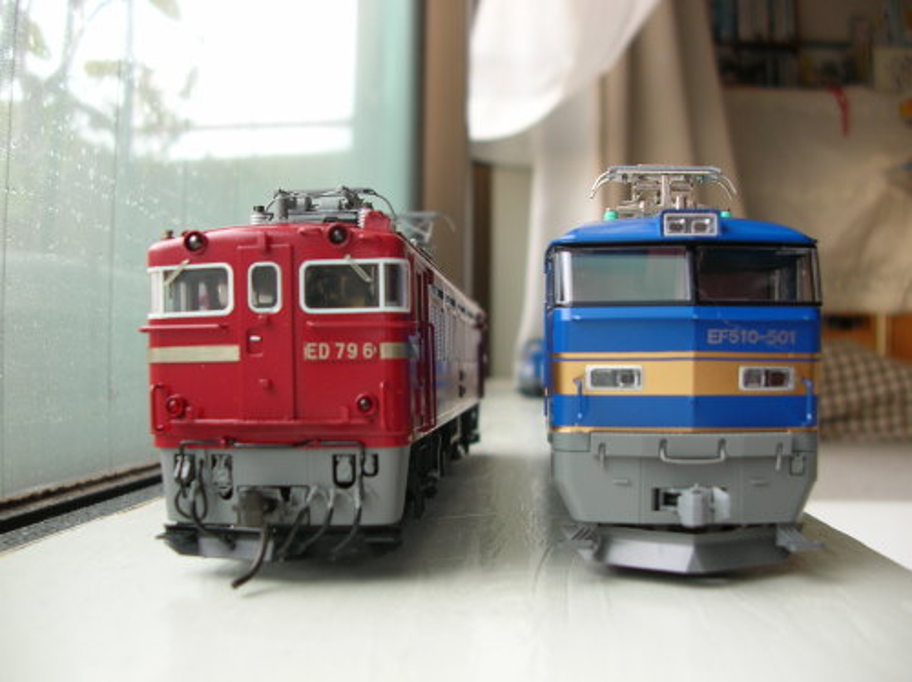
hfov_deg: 52.7
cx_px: 456
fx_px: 921
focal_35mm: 35
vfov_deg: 40.6
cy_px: 341
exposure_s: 1/26.7
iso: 50
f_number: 2.8
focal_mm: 5.8
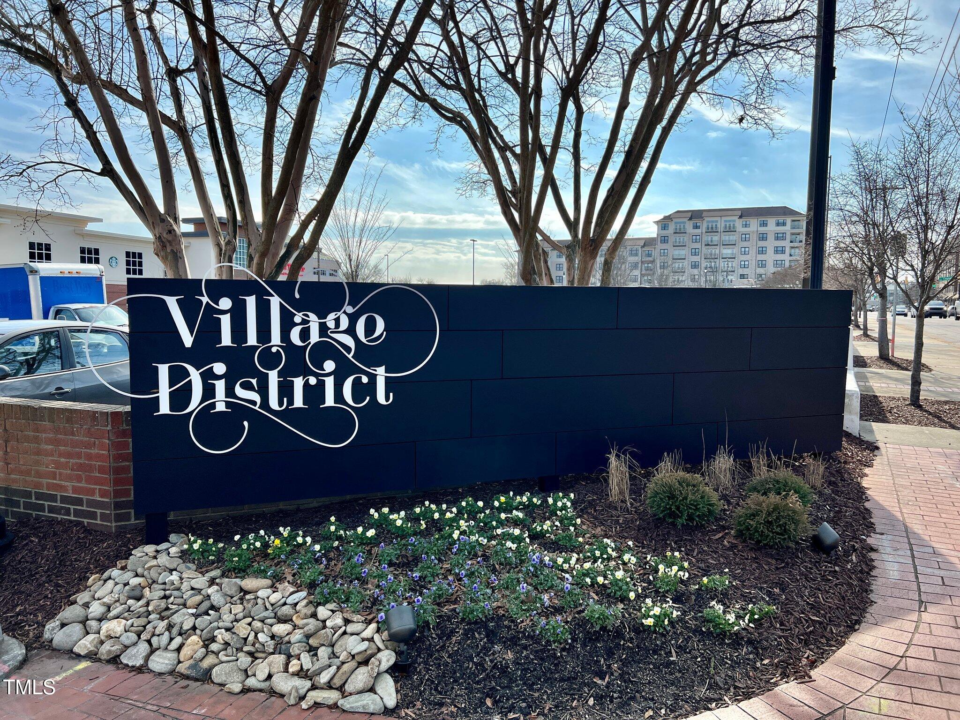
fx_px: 721
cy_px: 360
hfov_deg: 67.3
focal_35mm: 26
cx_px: 480
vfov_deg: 53.1
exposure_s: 1/4115
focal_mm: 5.7
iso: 50
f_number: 1.5
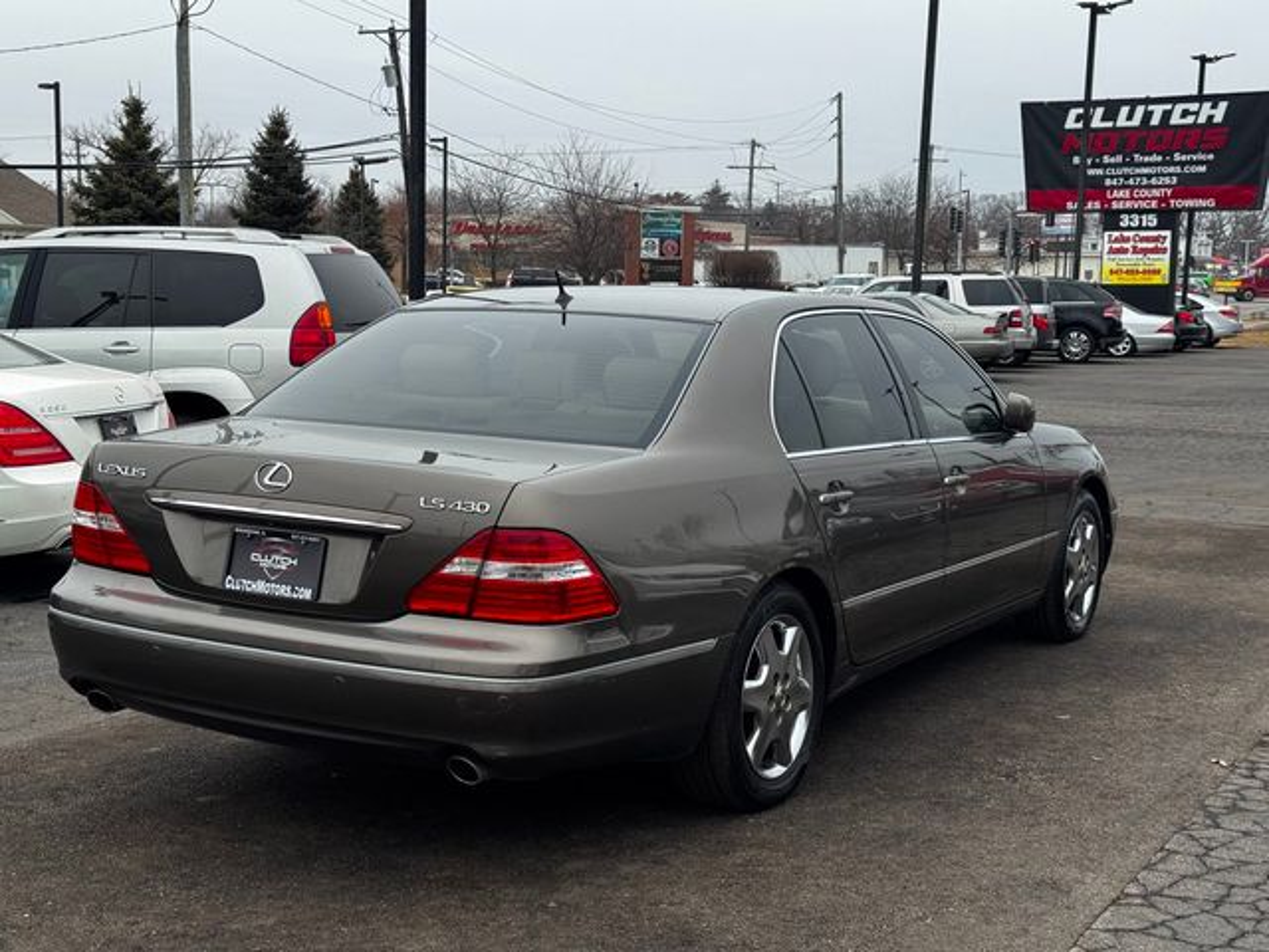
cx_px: 634
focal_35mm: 48
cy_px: 476
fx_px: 1760
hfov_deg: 39.7
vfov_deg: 30.3
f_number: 1.78
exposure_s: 1/1560
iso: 64
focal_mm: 6.76
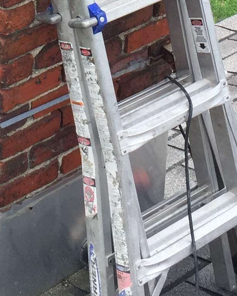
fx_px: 1069
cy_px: -163
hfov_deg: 12.6
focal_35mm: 122
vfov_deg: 14.6
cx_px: 70
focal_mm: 4.15
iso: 32
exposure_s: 1/1130
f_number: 2.2
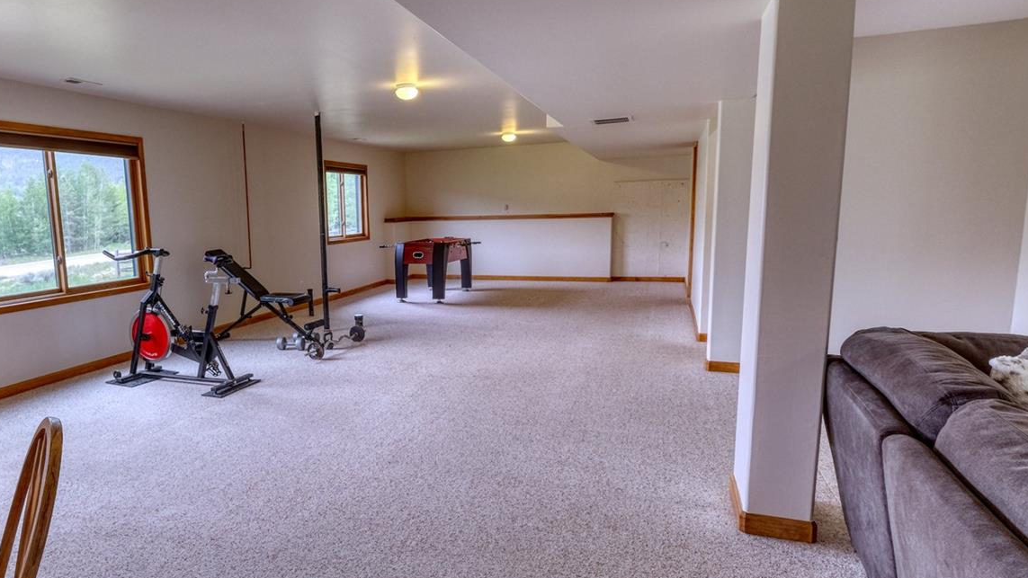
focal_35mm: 22
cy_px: 308
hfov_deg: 79.5
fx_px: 600
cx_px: 376
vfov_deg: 51.4
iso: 1250
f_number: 6.4
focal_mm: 10
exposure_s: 2
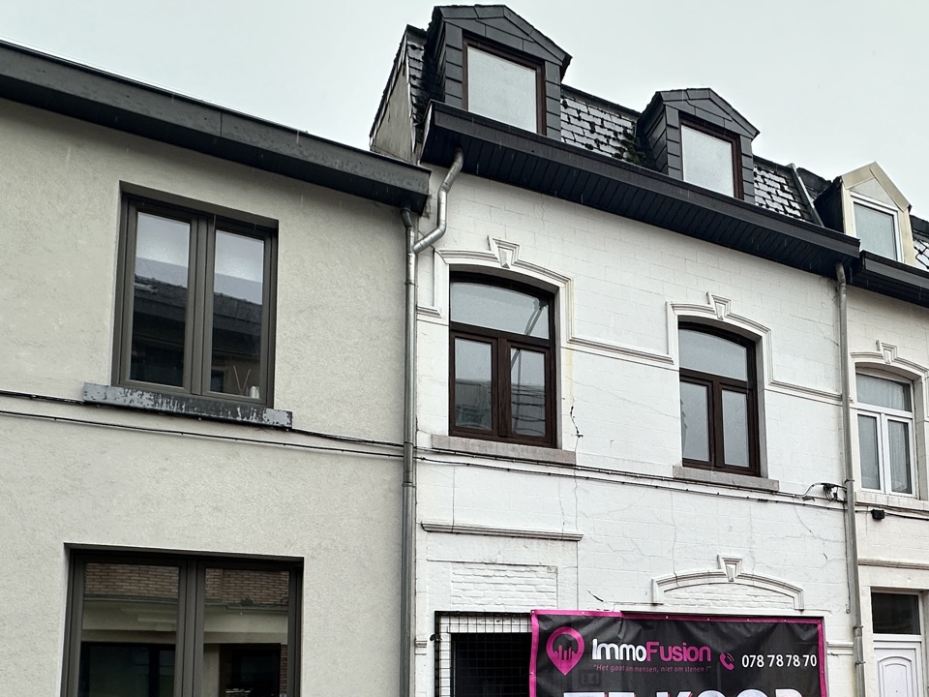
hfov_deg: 61.1
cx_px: 656
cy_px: 618
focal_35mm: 28
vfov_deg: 45.4
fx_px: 751
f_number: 2.2
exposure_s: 1/262
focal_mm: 2.22
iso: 40
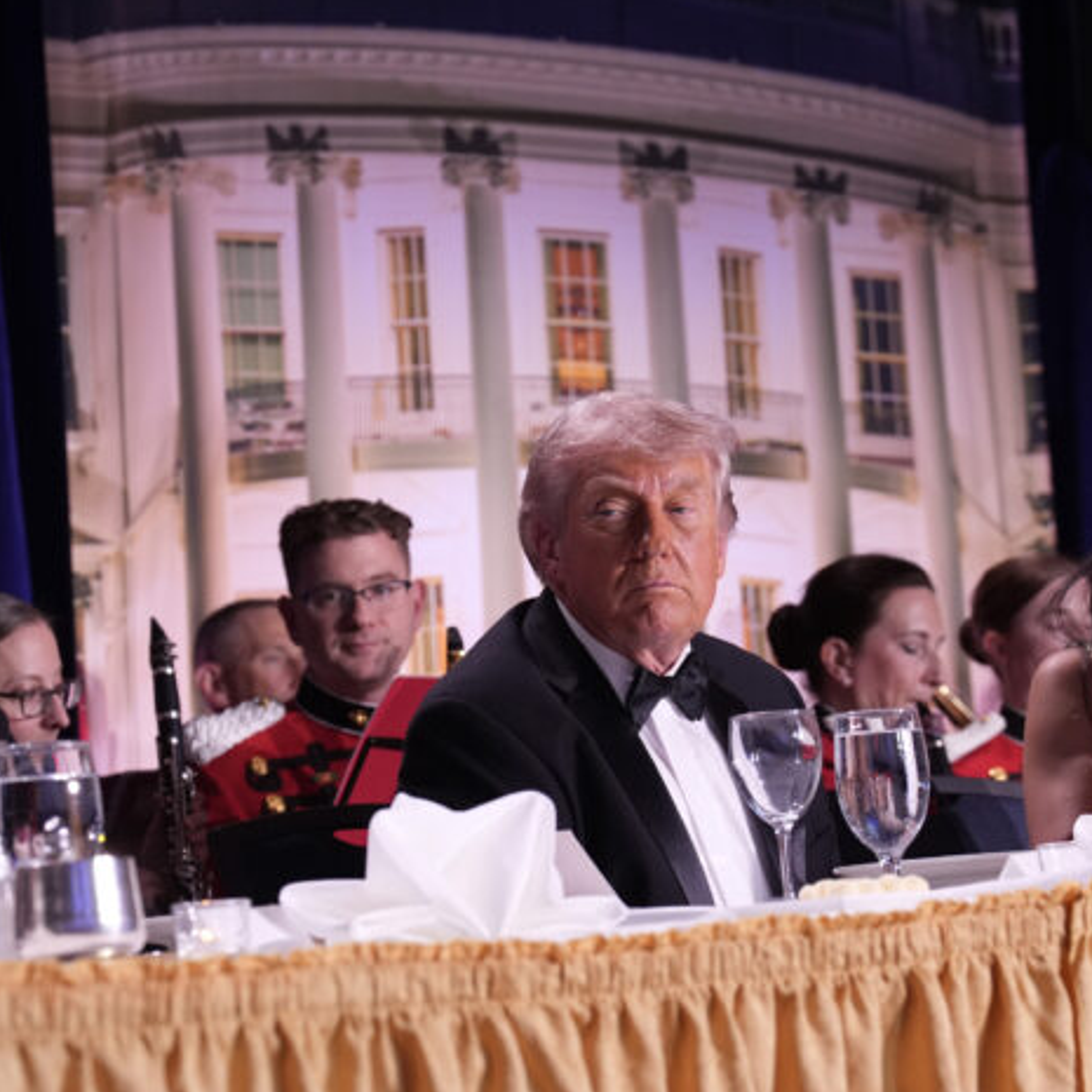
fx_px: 4211
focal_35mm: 118
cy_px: 589
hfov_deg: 14.8
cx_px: 521
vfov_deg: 14.8
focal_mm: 84
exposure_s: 1/250
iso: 2500
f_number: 5
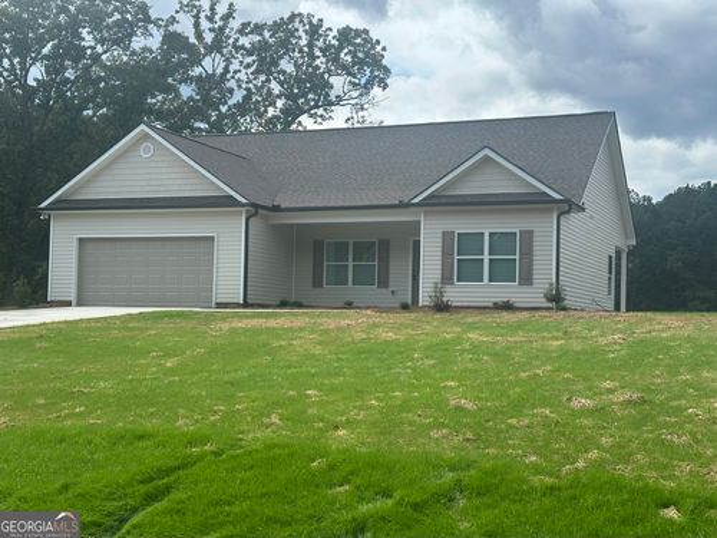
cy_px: 269
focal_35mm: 48
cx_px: 358
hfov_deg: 39.7
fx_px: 994
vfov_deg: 30.3
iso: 64
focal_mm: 6.86
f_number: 1.78
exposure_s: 1/2304
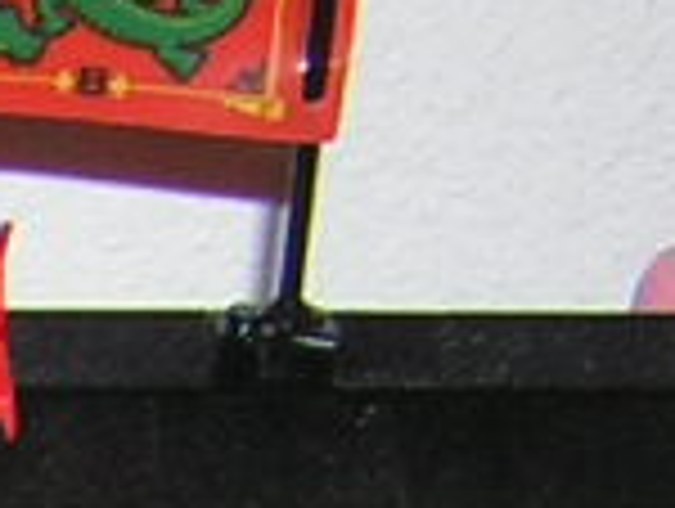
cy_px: 1636
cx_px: -639
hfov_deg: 7.7
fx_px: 4785
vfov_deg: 5.6
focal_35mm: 245
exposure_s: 1/60.1
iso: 50
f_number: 2.6
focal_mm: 4.7
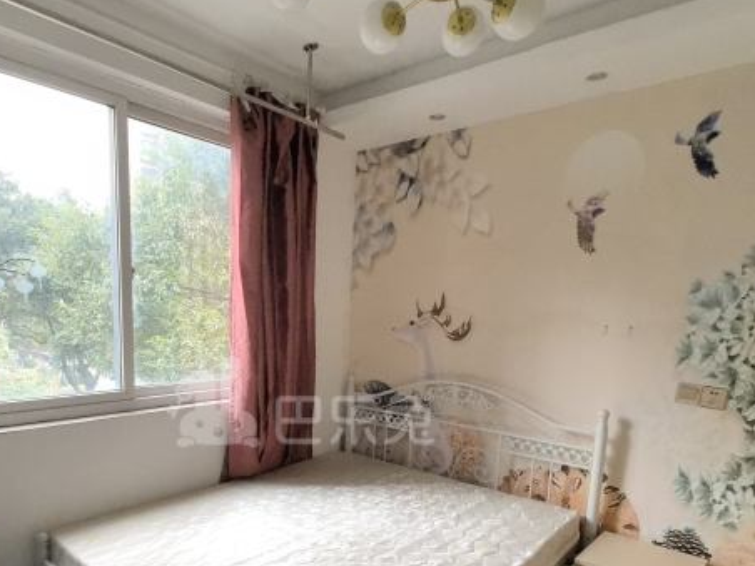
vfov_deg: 56.8
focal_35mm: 23
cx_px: 301
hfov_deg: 73.1
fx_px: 502
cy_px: 402
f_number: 2.2
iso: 400
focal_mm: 1.95
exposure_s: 1/33.3
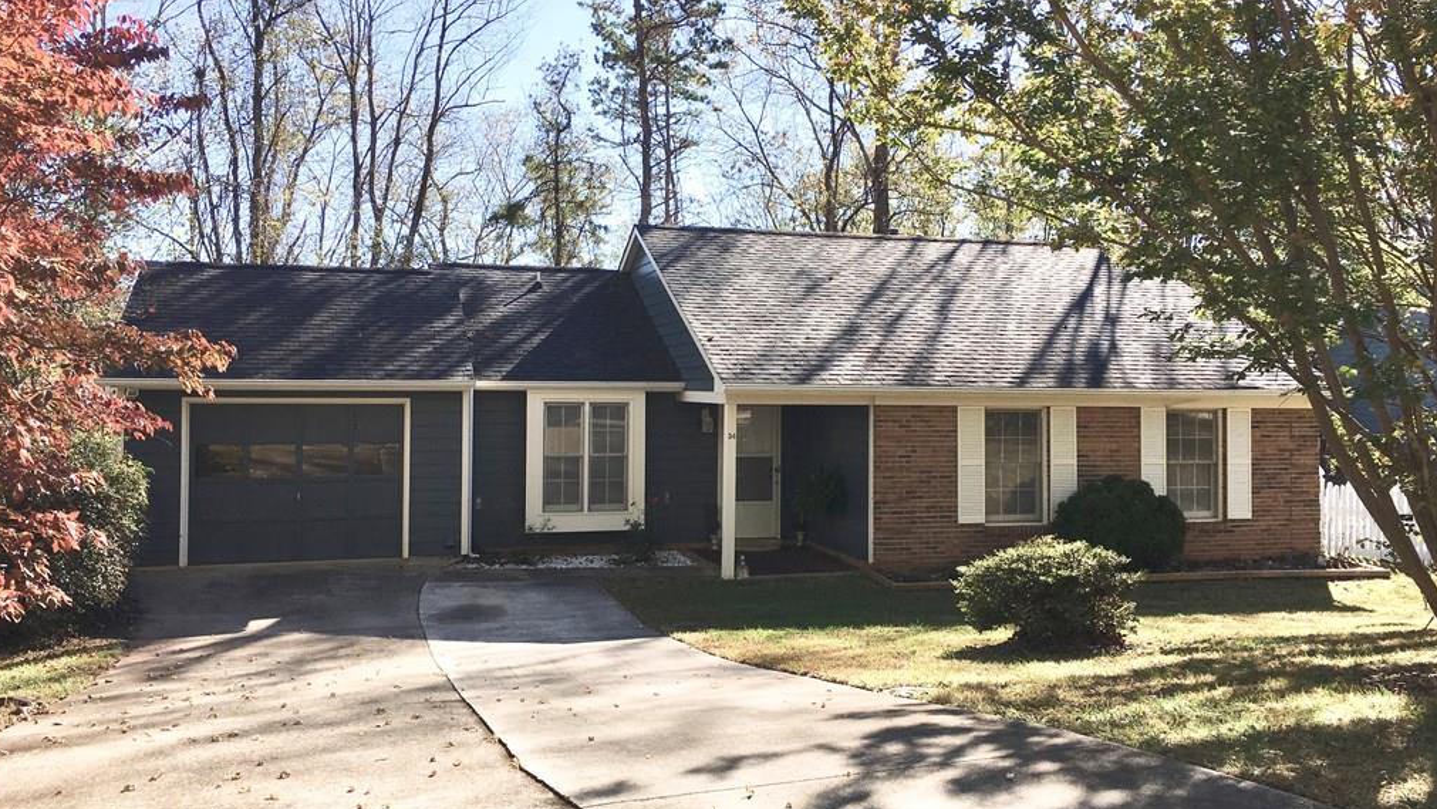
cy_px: 361
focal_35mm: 32
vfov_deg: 36.7
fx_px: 1219
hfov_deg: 61.0
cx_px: 712
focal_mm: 4.15
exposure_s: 1/693
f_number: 2.2
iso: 25
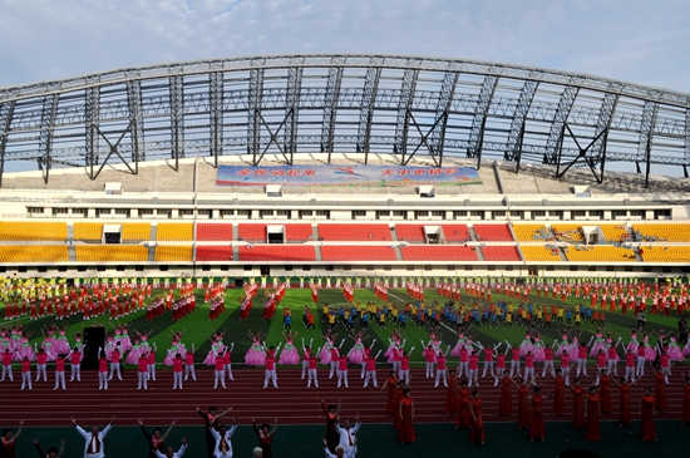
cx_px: 345
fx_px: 746
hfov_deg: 49.6
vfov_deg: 34.1
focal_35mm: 39
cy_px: 229
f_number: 8
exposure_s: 1/250
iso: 200
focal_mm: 26
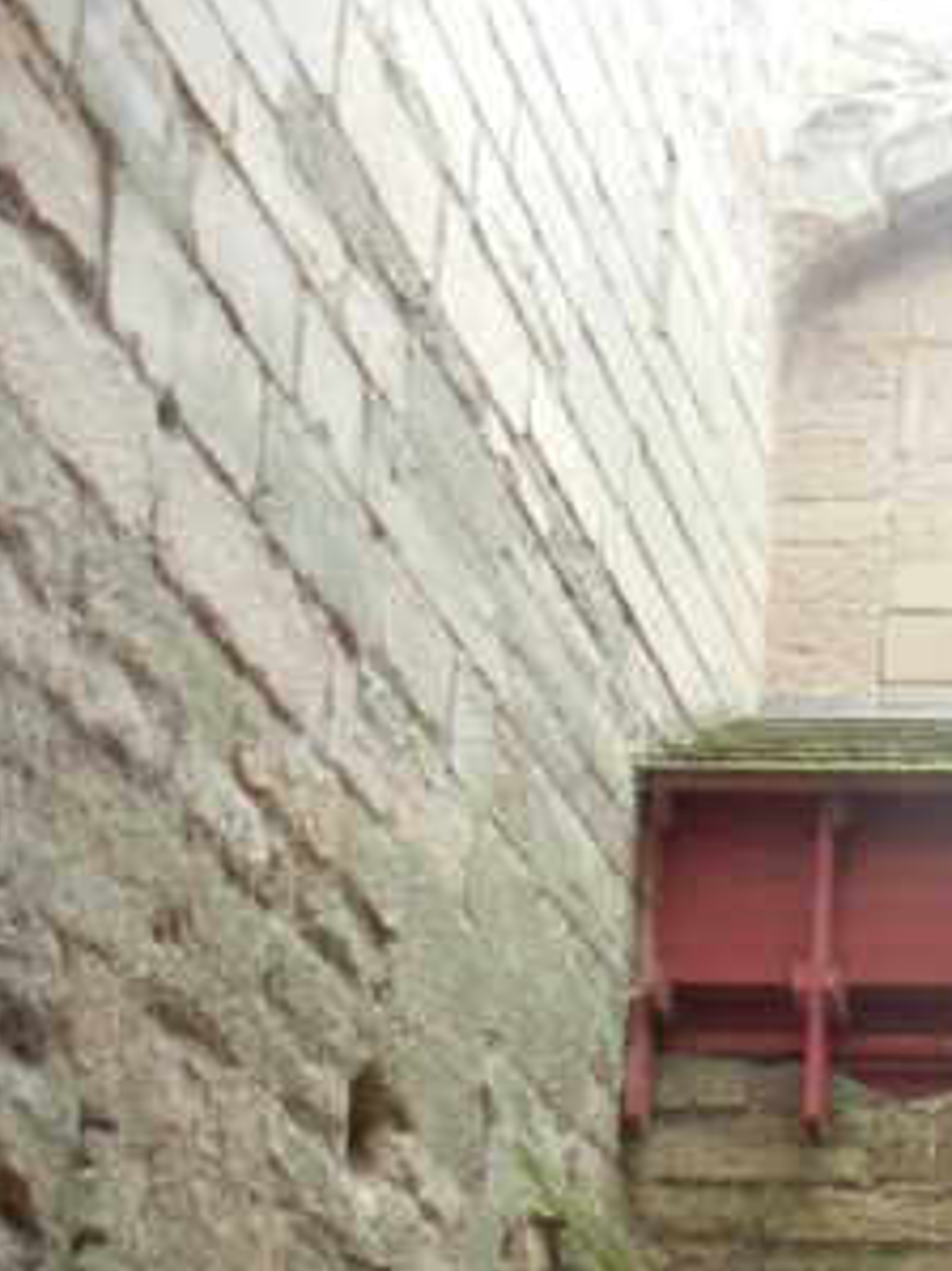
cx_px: 1207
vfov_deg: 23.7
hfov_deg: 18.0
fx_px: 2826
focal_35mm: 77
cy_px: 1420
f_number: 3.5
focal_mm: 5.4
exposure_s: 1/40.2
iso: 160
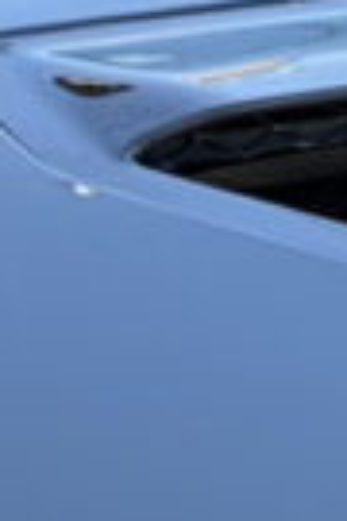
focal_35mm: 609
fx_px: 8804
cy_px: 1003
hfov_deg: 2.3
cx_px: 613
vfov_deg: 3.4
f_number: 2.8
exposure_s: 1/125
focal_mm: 9
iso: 32
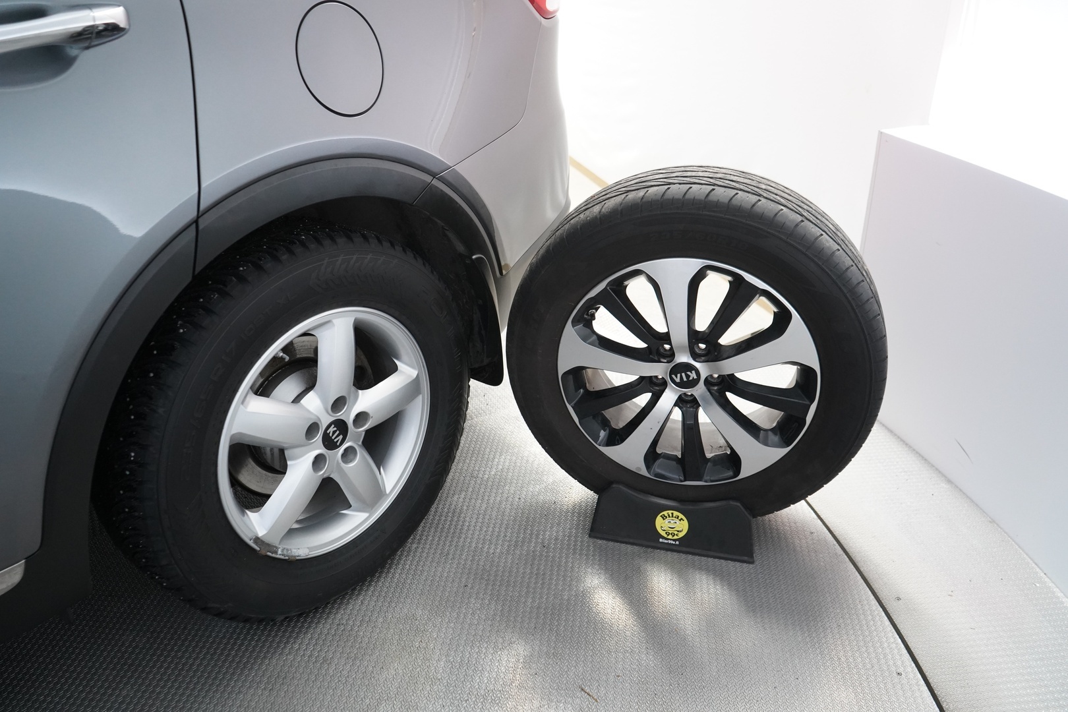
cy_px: 356
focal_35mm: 28
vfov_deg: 46.4
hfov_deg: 65.5
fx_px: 831
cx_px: 534
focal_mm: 28
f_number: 4.5
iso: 4000
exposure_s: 1/80
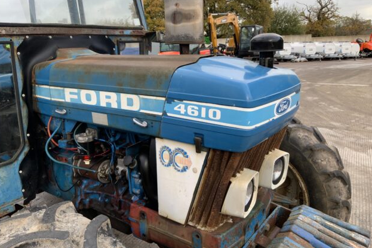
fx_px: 320
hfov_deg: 60.3
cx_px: 183
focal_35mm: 31
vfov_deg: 42.3
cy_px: 113
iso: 16
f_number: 1.8
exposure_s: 1/122
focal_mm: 3
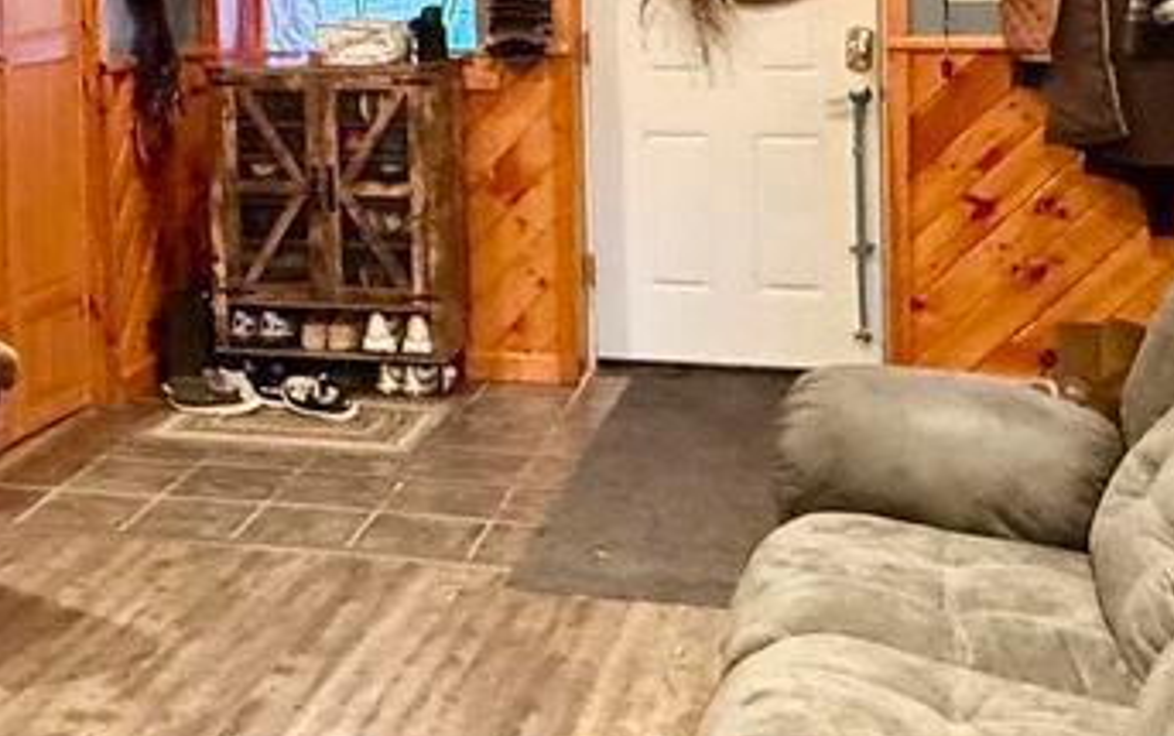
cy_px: 21
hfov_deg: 33.3
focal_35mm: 59
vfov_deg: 21.4
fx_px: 1889
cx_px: 197
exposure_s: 1/40
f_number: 2.2
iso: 1250
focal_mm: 2.22
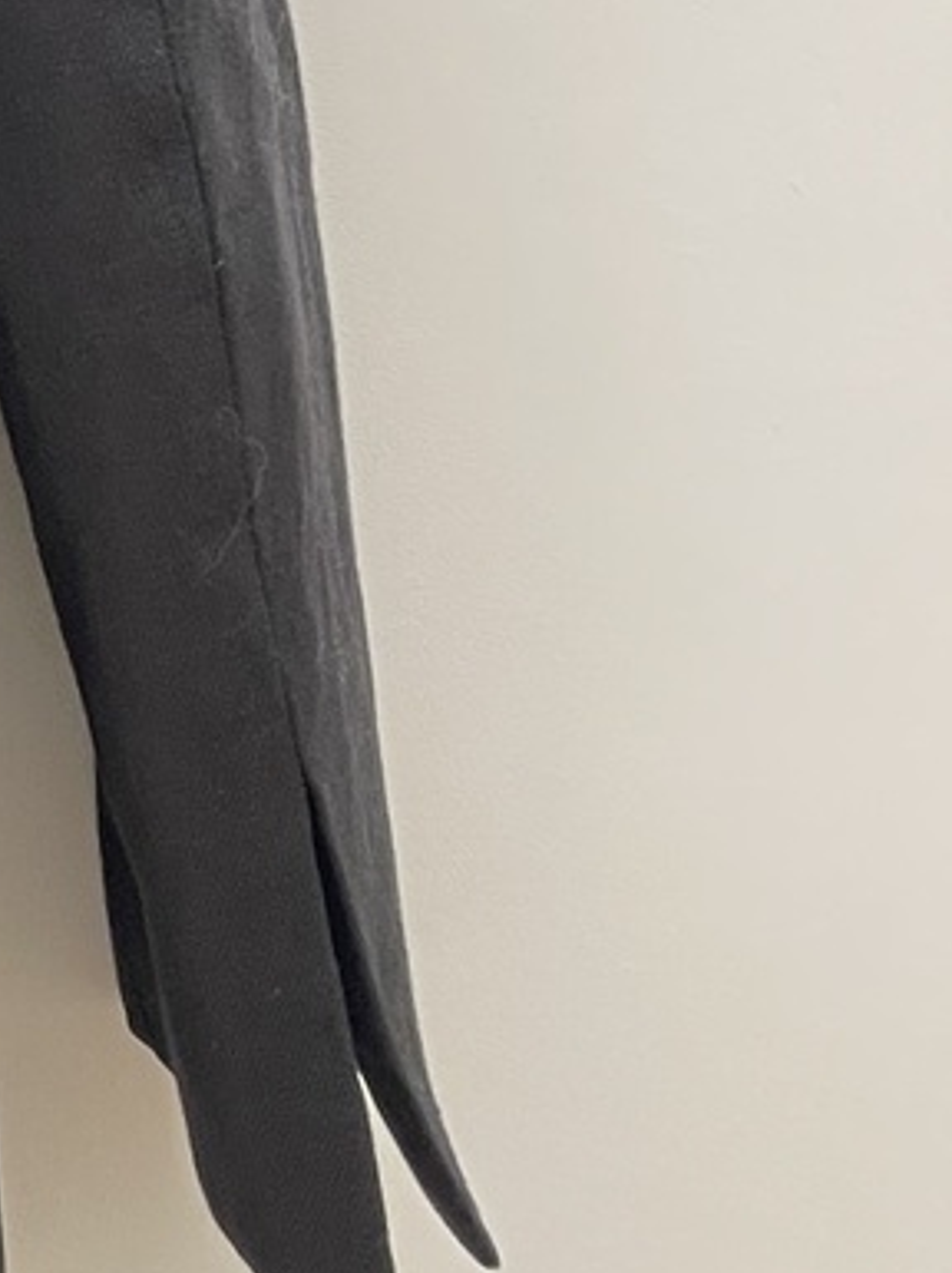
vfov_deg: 18.1
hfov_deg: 12.6
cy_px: -188
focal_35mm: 104
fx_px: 3820
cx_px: -926
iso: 250
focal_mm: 5.1
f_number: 1.6
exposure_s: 1/50
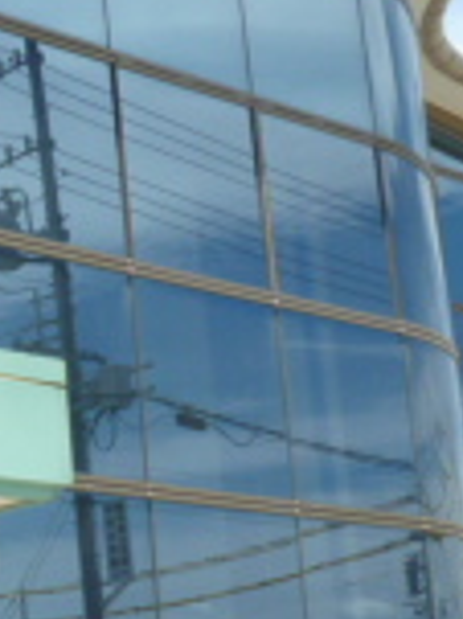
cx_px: -266
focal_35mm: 102
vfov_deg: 19.3
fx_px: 1822
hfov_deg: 13.5
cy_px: 365
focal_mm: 4.3
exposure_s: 1/500
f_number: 4
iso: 80
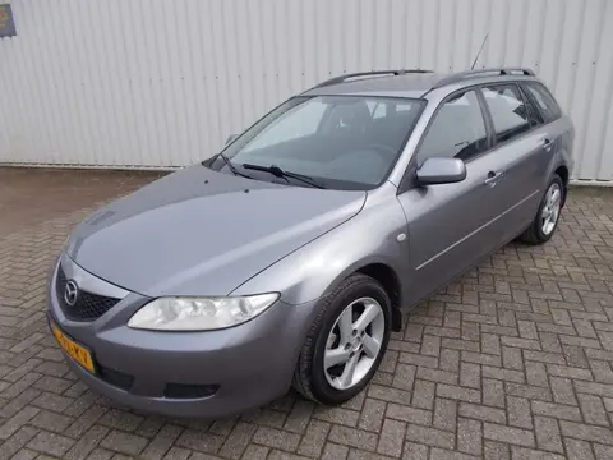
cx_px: 306
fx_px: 460
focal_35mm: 26
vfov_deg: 53.1
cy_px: 230
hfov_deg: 67.3
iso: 80
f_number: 8
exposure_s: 1/100
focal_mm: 4.6
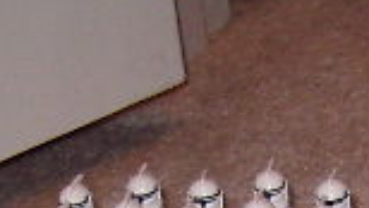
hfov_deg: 12.2
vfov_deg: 6.6
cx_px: 458
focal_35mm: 172
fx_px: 1685
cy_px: 571
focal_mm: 5.8
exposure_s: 1/60
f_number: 2.6
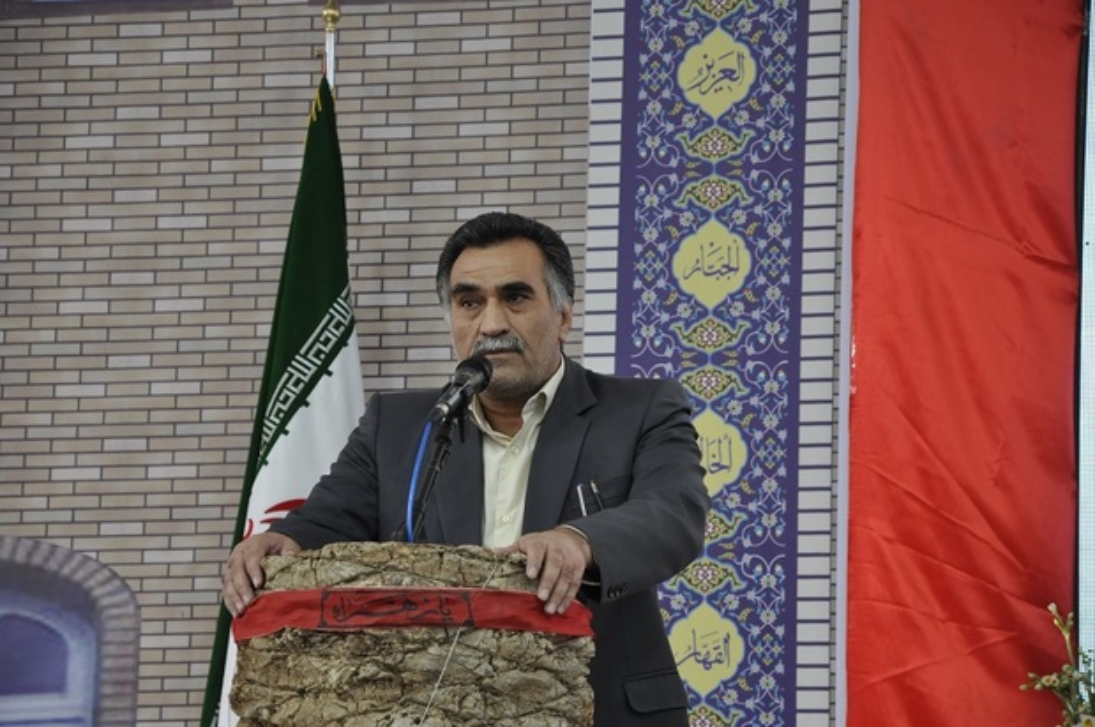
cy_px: 364
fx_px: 4786
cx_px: 548
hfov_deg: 13.1
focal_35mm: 158
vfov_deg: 8.7
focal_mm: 105
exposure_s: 1/40
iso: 800
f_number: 5.6
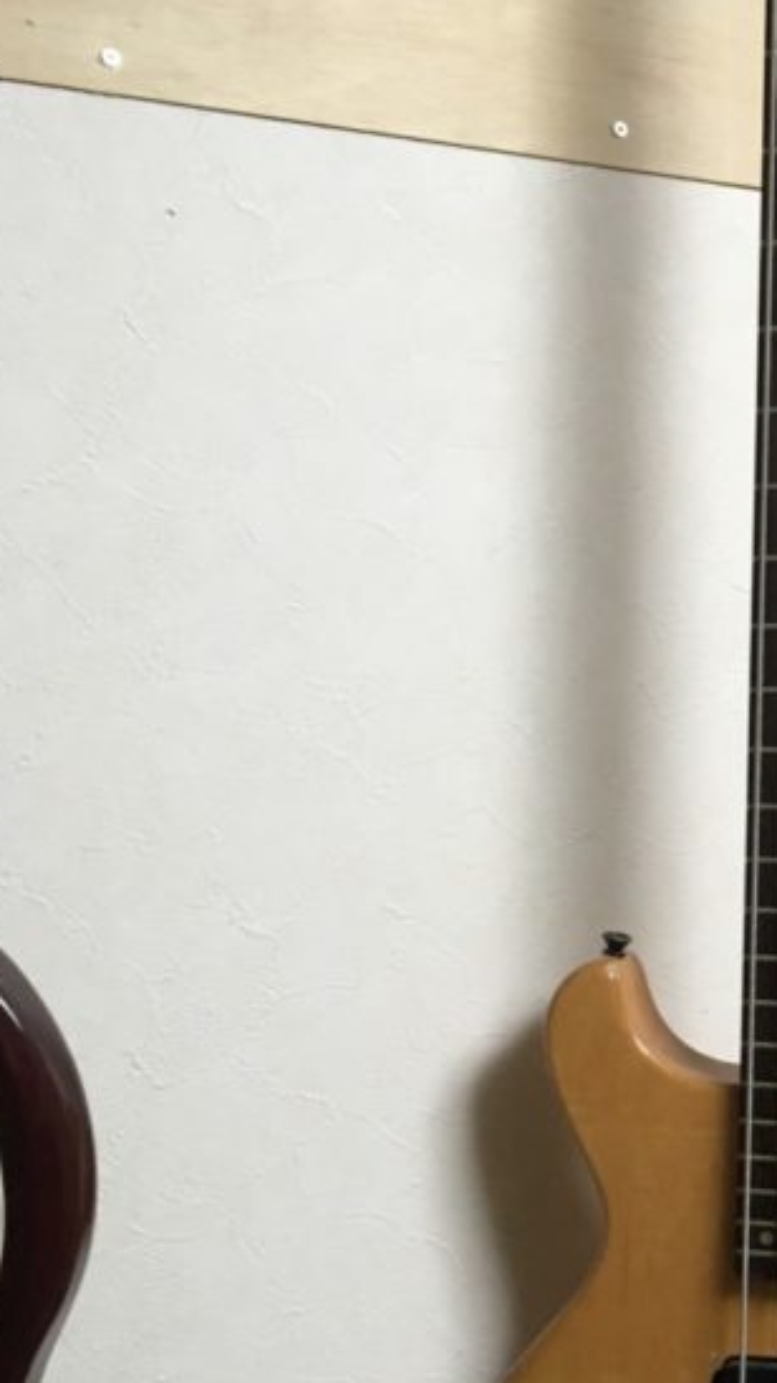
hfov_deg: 19.2
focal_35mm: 59
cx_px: 931
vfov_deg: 35.4
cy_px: 724
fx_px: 2162
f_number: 2.2
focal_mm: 4.15
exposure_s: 1/30
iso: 100
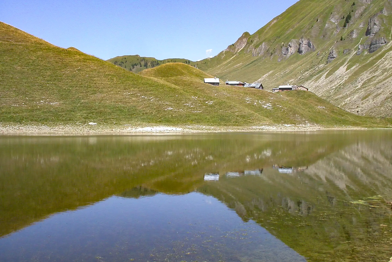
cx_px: 196
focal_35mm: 40
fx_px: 436
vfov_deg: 33.4
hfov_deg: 48.5
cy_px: 126
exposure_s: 1/214
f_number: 7.5
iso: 100
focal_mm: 7.85
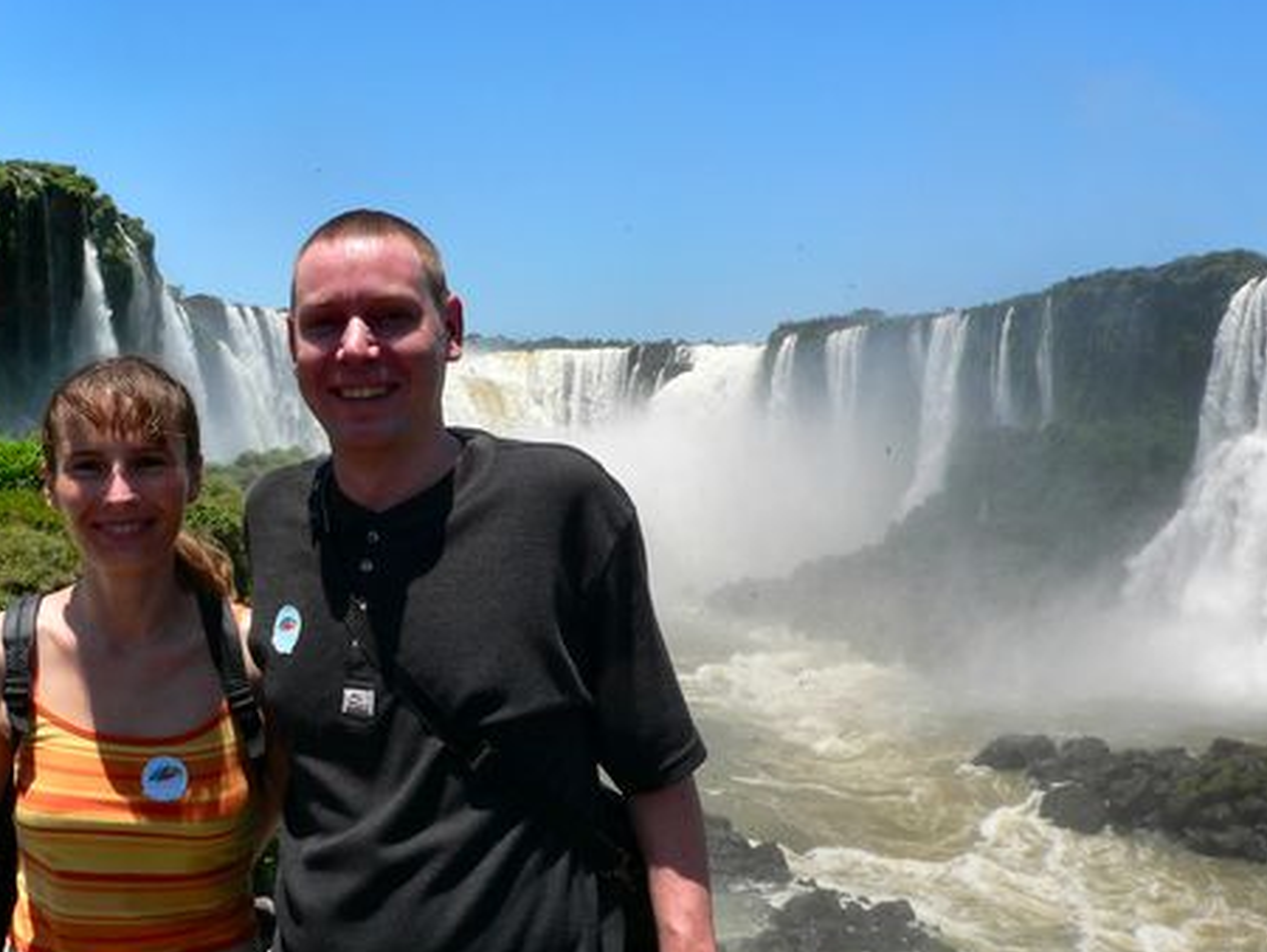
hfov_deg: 46.7
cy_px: 520
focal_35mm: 40
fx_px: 1465
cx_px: 574
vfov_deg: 36.0
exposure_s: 1/500
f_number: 5.2
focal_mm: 6
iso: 80
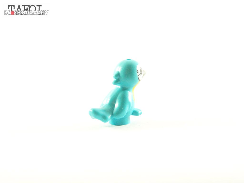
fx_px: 578
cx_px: 122
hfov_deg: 23.8
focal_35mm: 82
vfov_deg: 18.0
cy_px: 92
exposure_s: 1/45
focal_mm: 13.7
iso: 400
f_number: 3.6
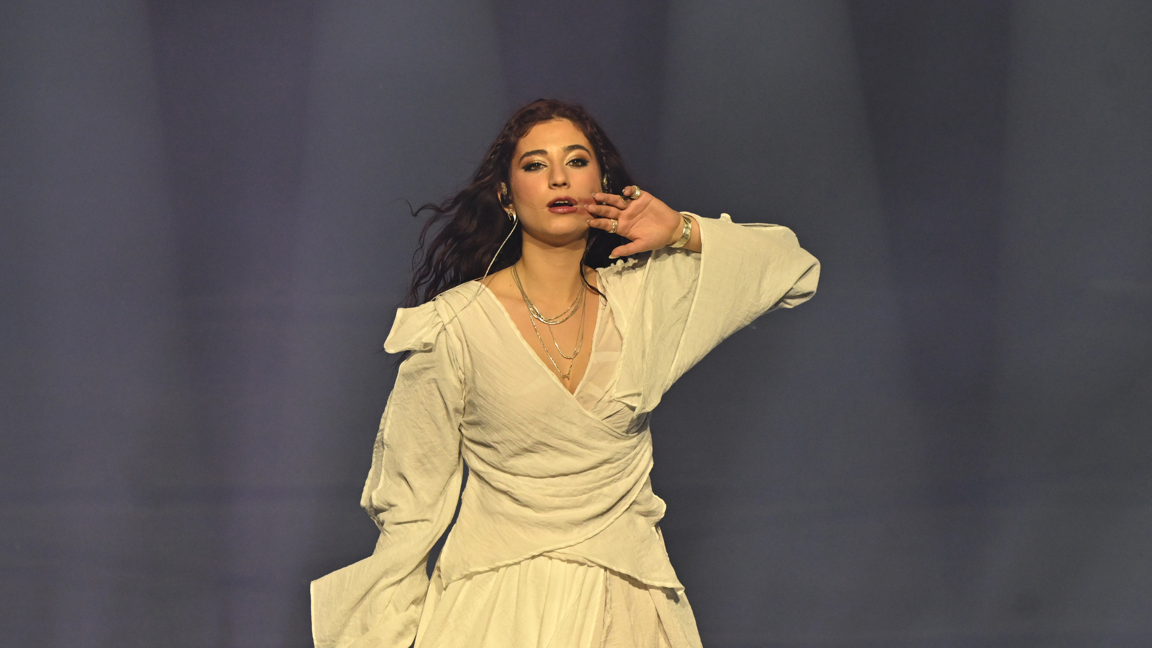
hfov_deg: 11.2
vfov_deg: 6.3
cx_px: 576
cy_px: 352
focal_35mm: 192
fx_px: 5865
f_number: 5
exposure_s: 1/640
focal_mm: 122
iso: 1600
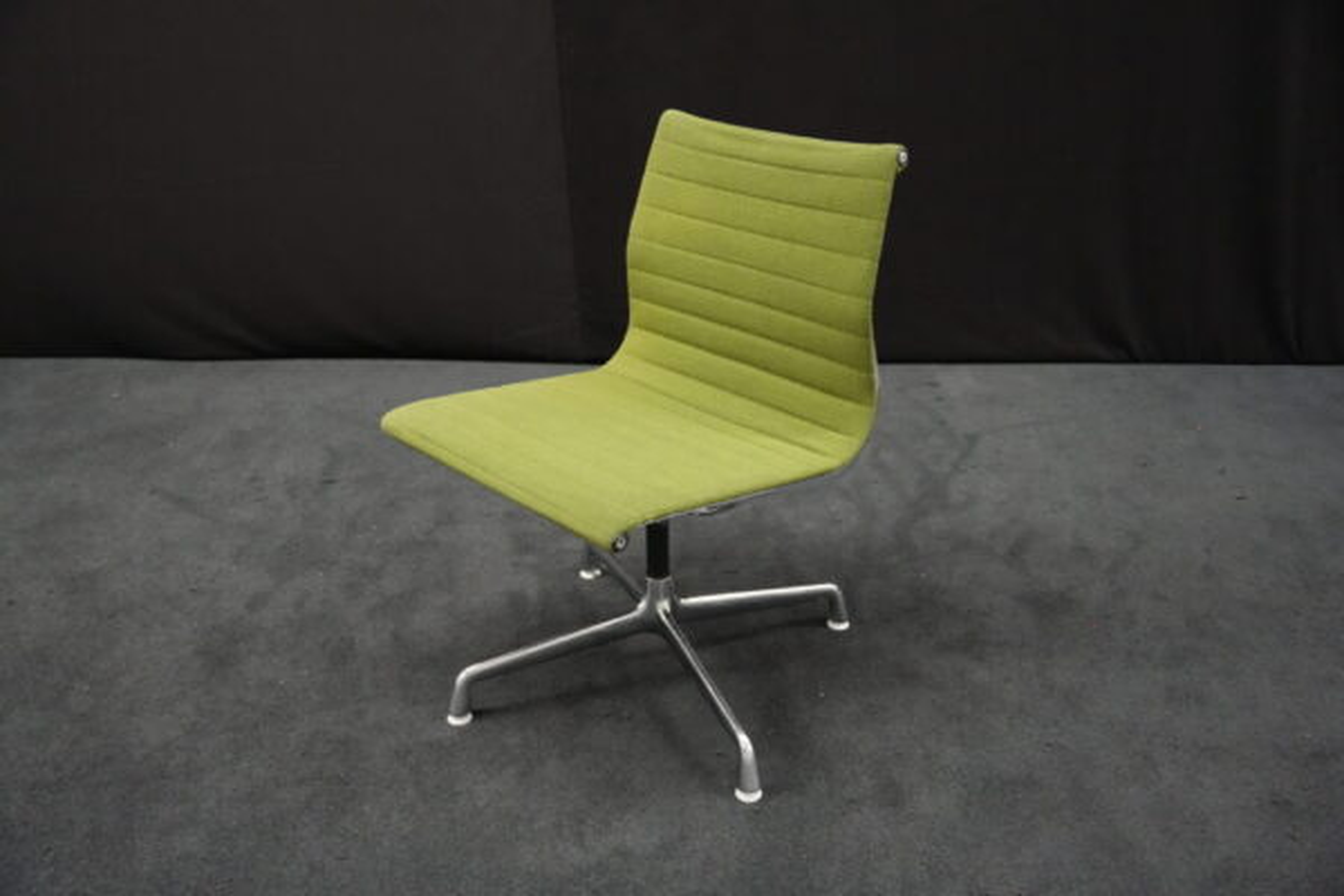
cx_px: 672
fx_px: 1232
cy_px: 448
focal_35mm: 33
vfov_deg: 40.0
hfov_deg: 57.2
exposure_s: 1/125
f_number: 4
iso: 12800
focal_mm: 33
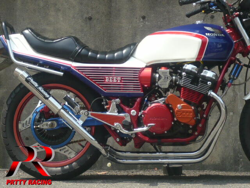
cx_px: 125
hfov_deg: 16.6
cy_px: 94
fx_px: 859
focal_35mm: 119
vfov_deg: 12.5
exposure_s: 1/200
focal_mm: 13
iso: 100
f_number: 5
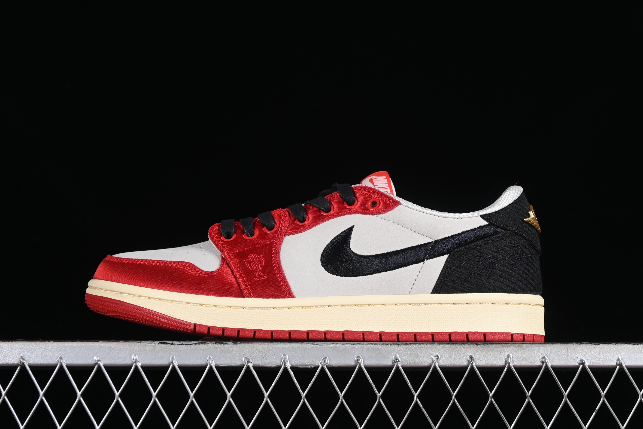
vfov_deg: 18.2
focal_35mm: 75
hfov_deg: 27.0
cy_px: 214
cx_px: 322
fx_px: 1339
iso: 160
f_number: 7.1
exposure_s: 1/80
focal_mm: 50
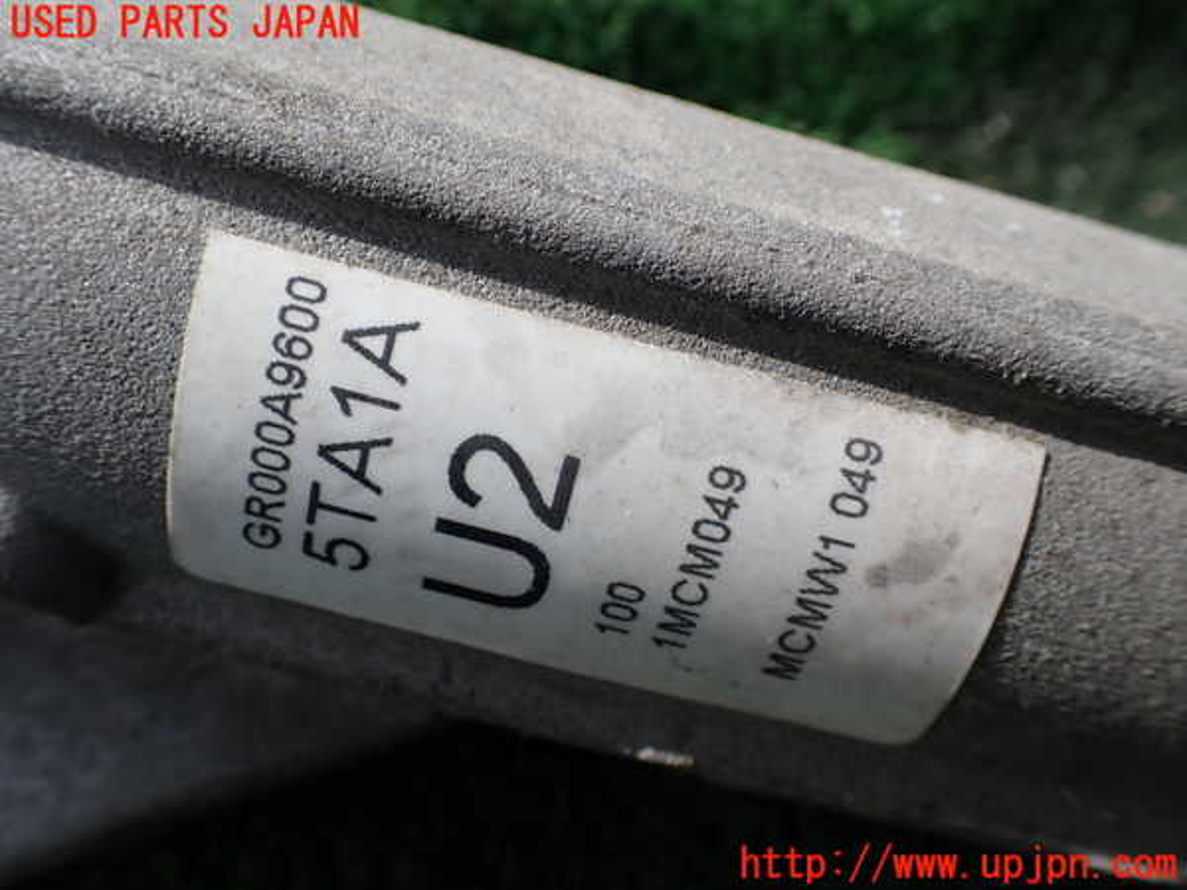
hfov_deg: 60.0
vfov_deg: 46.8
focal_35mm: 30
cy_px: 445
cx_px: 594
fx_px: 1029
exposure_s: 1/1000
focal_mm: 5.4
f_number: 3.2
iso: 100
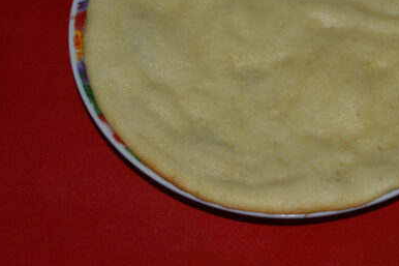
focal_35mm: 79
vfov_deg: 17.1
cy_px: 54
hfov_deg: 25.6
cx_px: 270
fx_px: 874
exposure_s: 1/60
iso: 100
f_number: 8
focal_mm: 29
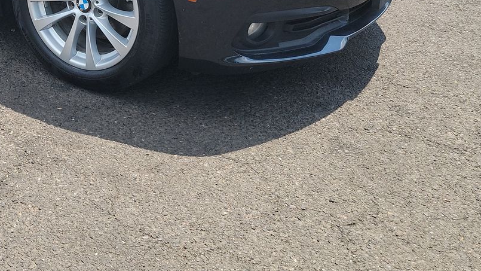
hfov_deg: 36.9
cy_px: -23
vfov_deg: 21.9
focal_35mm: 52
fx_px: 663
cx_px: 33
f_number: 1.8
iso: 50
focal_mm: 6.7
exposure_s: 1/351
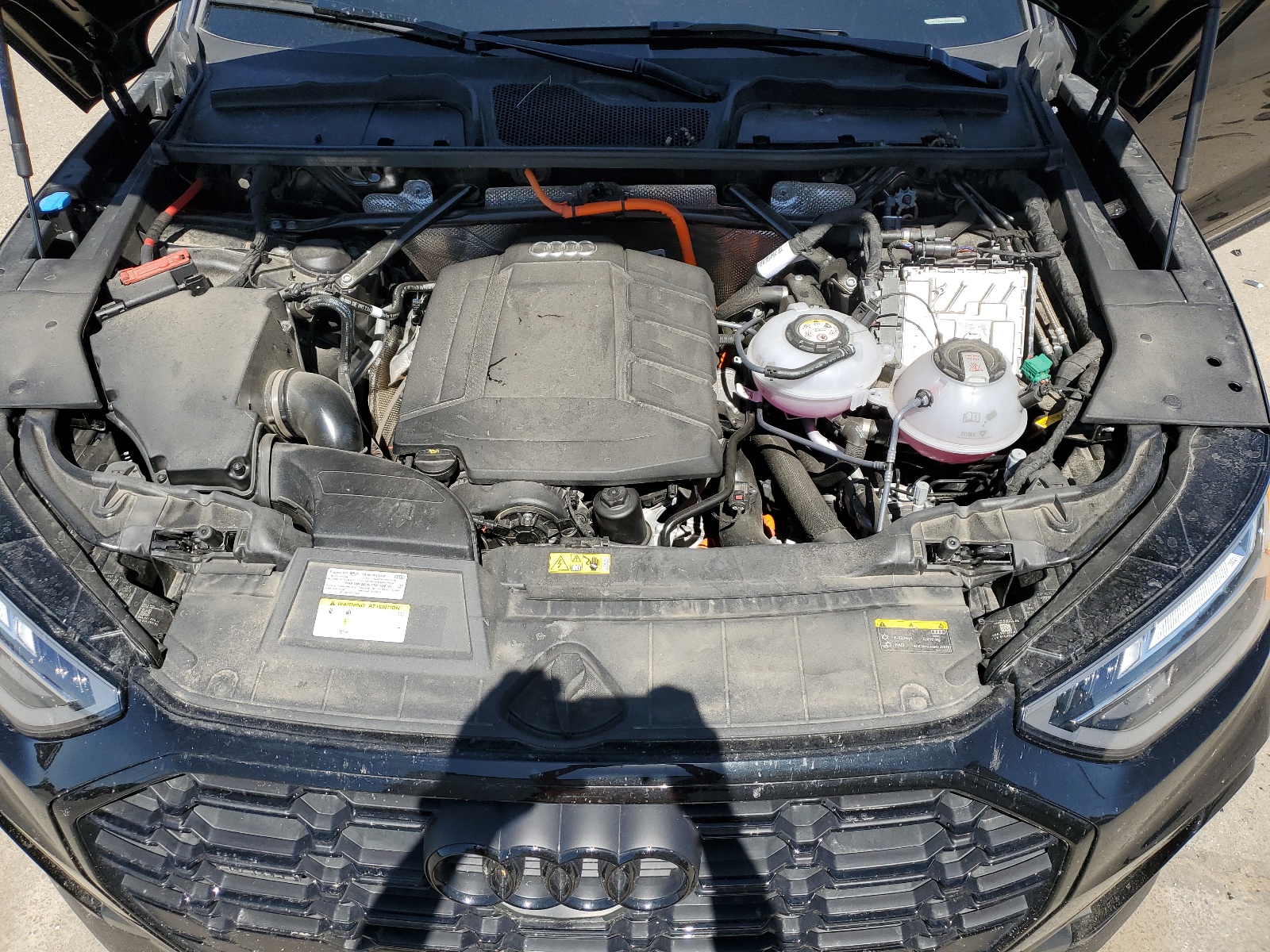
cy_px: 476
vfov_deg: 53.1
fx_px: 954
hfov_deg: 67.3
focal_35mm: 26
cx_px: 635
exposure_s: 1/2500
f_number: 1.5
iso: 50
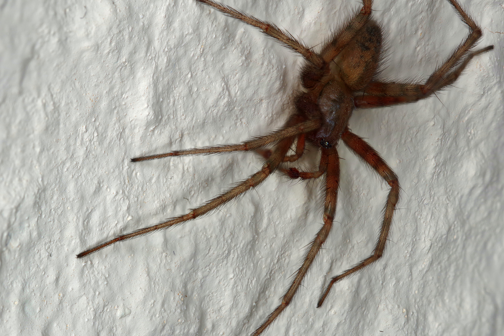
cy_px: 168
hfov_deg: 13.1
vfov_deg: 8.7
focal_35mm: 157
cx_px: 252
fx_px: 2198
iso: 200
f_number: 11
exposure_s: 1/80
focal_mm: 105
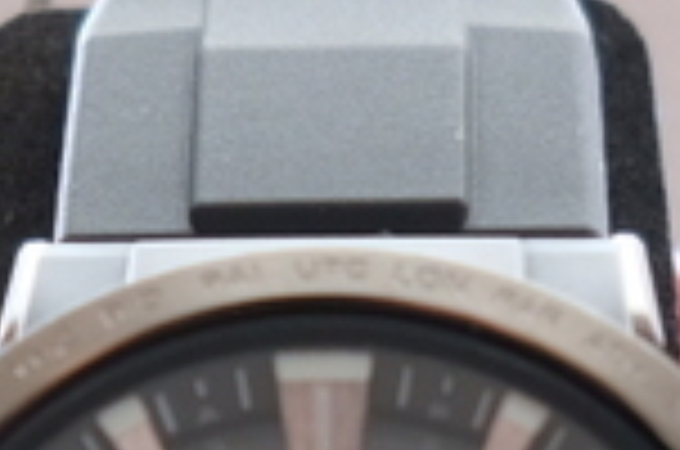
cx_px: 338
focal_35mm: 306
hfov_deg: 6.7
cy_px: 817
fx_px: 5768
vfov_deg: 4.4
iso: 800
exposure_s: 1/60
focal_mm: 30.2
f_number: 3.6
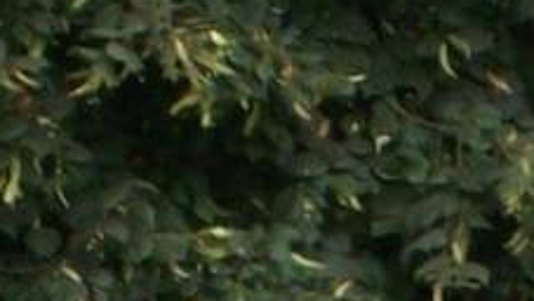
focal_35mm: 828
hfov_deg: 2.6
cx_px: 969
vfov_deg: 1.5
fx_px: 11731
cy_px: 985
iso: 88
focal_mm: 18
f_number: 4.8
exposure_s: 1/128
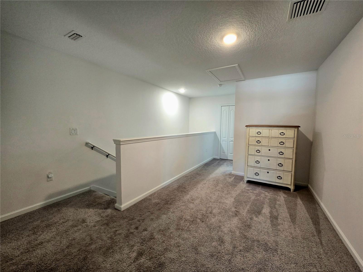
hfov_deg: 106.2
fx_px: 136
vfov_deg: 89.9
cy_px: 136
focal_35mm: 13
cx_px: 182
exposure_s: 1/60.2
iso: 200
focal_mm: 2.2
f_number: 2.2
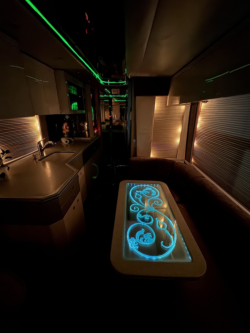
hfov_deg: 85.7
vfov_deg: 102.1
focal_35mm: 14
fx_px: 135
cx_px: 125
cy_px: 166
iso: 1600
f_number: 2.2
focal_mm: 2.22
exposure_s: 1/9
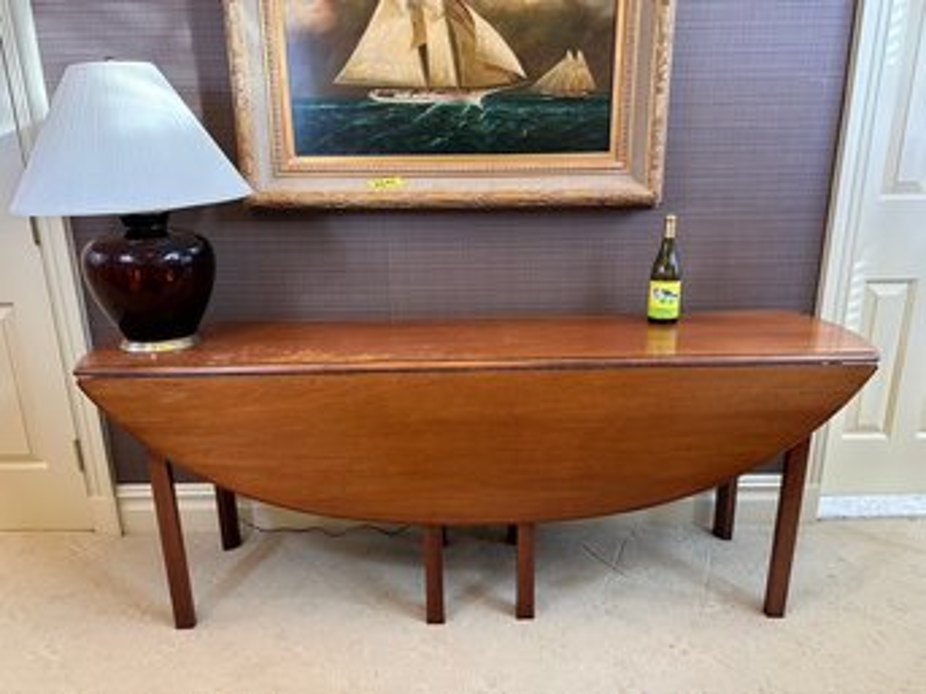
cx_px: 463
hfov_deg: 71.6
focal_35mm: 24
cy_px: 347
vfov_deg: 56.8
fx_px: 642
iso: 200
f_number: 1.78
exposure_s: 1/60
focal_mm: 6.86
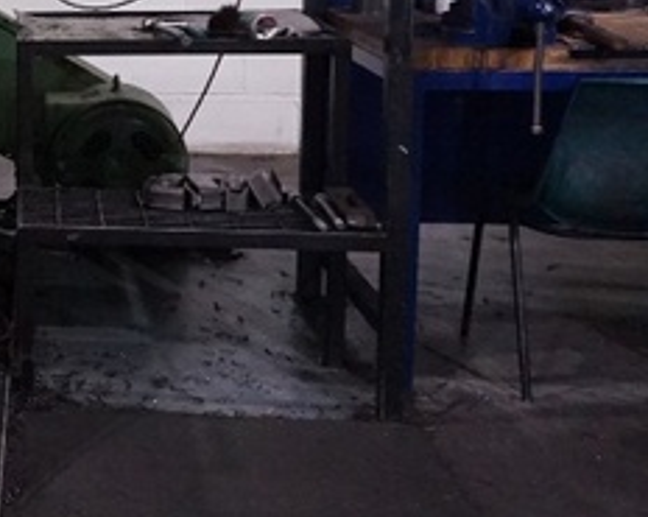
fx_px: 1341
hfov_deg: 22.2
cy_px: 34
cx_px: -335
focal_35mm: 70
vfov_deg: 21.3
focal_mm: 16
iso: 3200
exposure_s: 1/50
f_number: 3.5
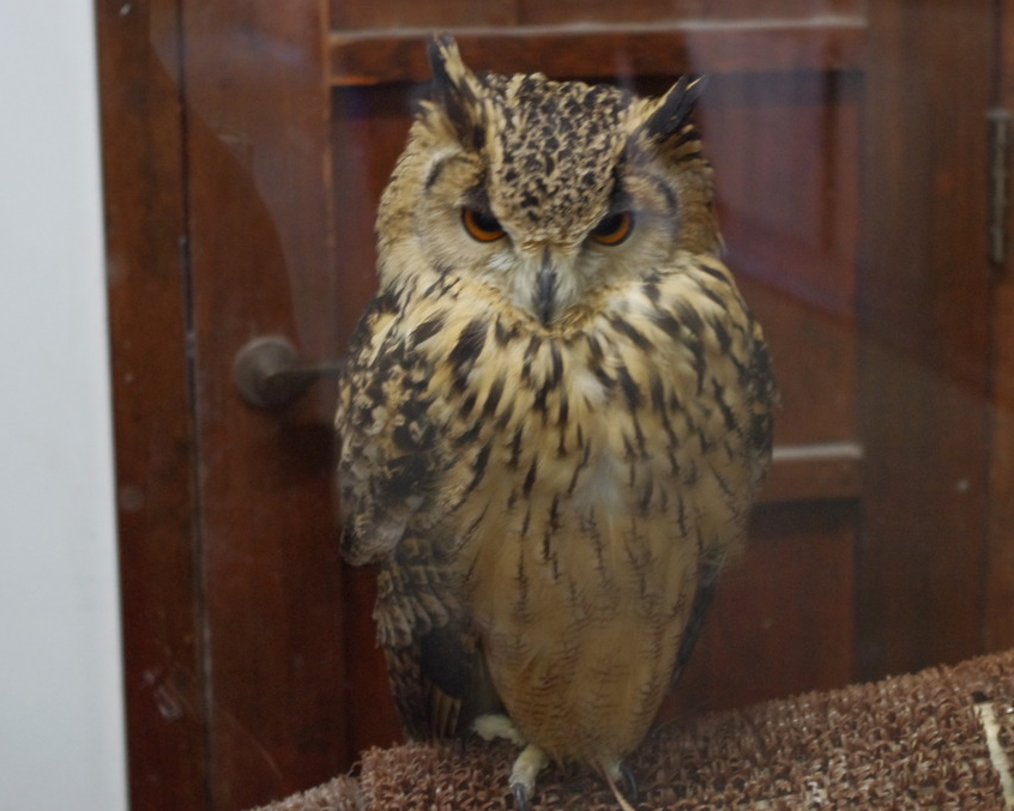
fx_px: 2791
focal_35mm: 93
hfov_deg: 20.6
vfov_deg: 16.5
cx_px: 573
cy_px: 405
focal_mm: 55
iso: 1600
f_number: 5.6
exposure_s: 1/20
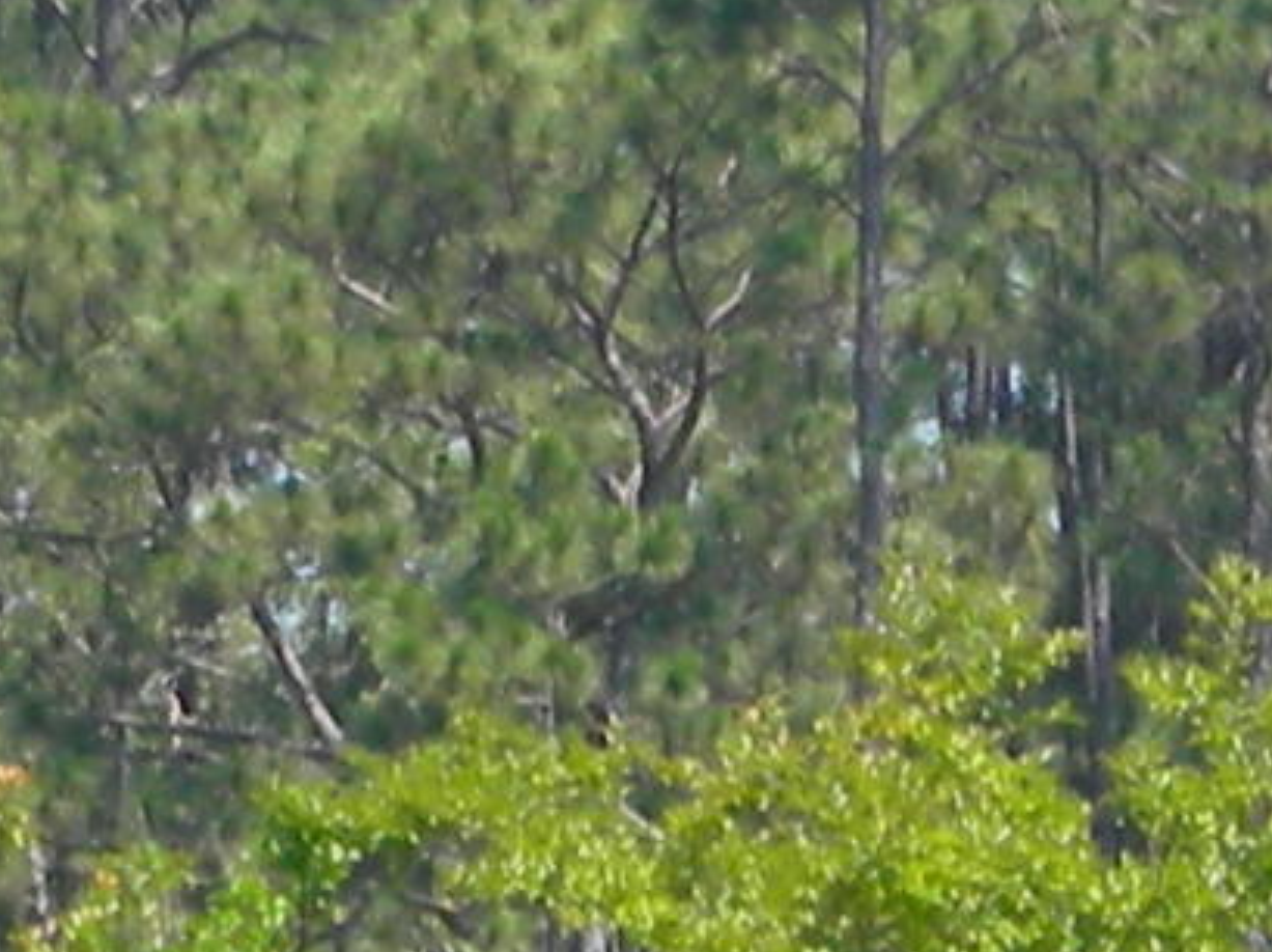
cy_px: 2424
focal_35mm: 771
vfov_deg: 1.9
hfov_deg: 2.6
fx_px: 28306
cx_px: 1860
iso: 80
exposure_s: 1/336
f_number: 4.7
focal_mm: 19
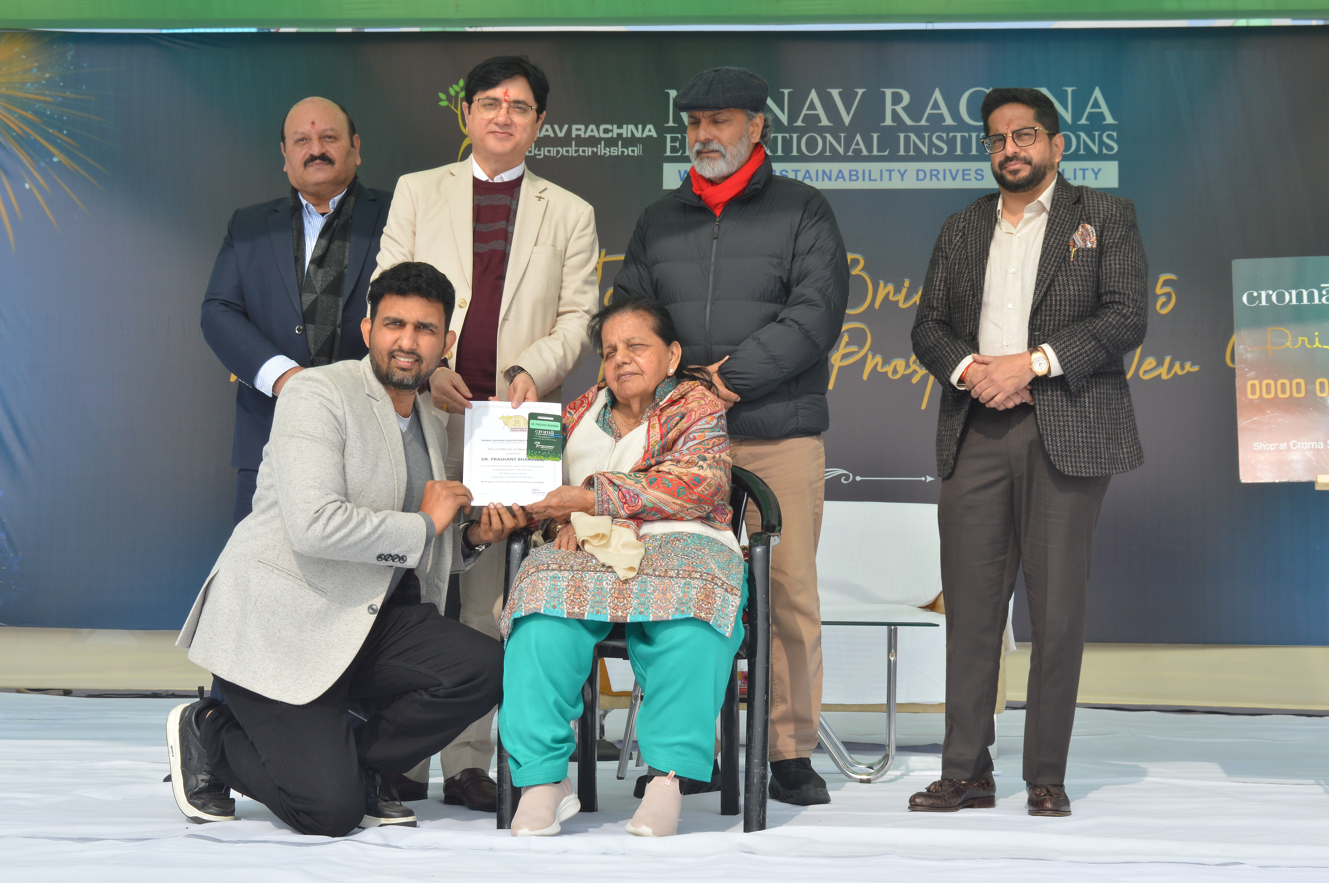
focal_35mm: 57
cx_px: 664
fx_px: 2102
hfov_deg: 35.1
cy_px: 442
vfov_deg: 23.7
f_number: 14
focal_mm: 38
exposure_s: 1/250
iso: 200
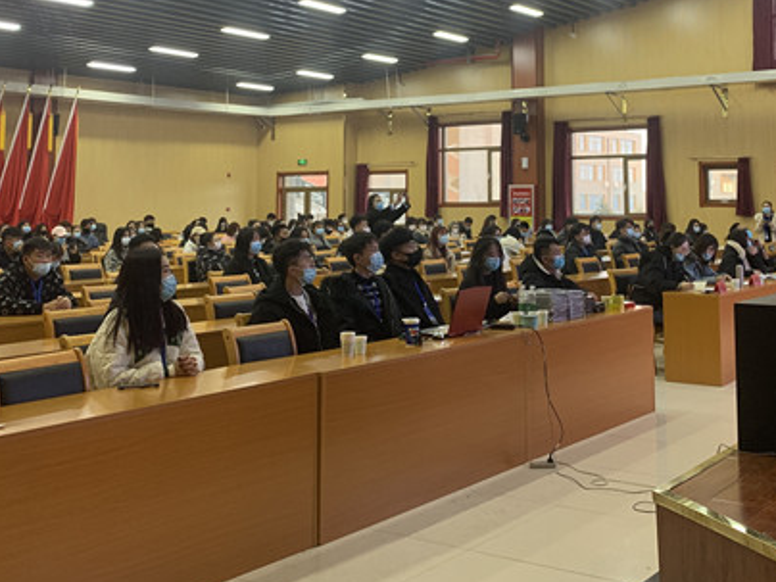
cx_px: 478
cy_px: 112
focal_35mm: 45
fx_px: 1009
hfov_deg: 41.8
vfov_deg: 31.3
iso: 125
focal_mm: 4.25
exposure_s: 1/60
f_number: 1.8
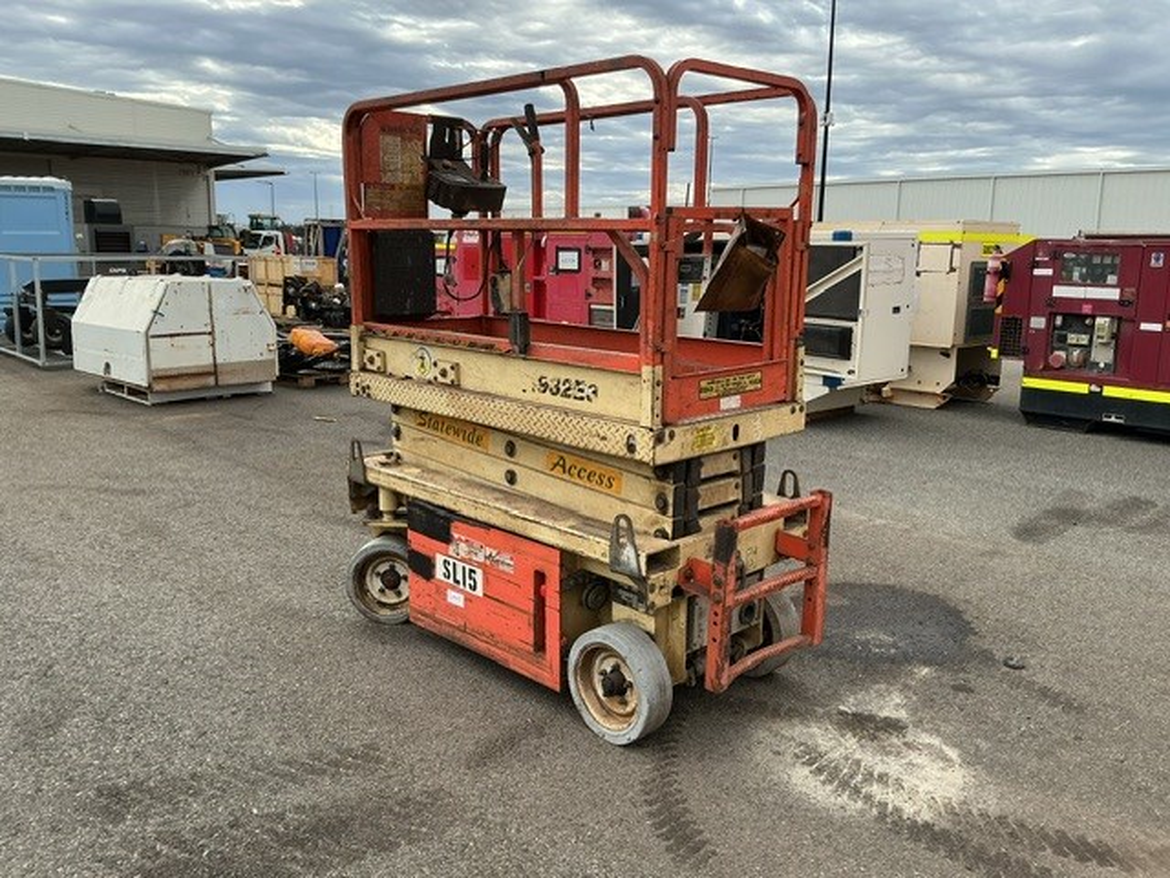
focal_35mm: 29
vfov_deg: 48.2
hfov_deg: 61.7
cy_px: 439
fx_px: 980
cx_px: 585
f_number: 1.8
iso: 25
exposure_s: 1/855
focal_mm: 3
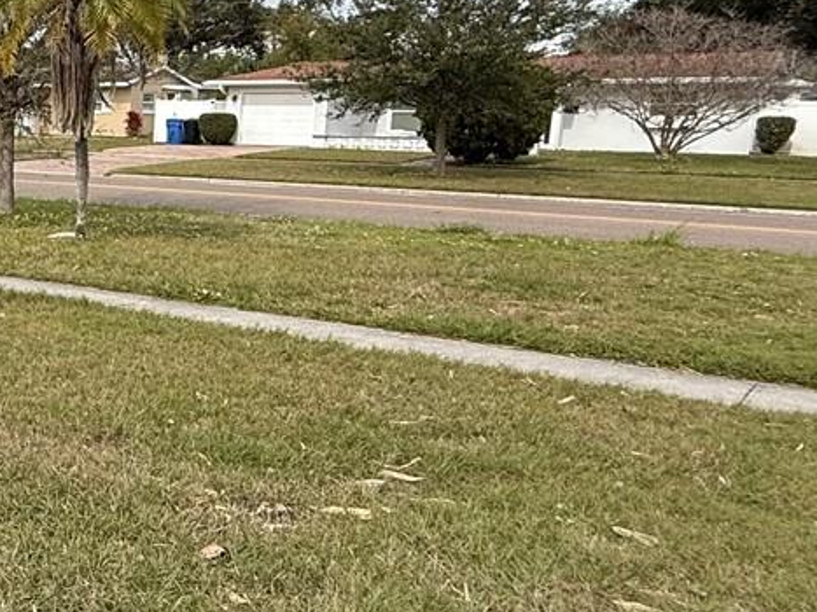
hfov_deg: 30.6
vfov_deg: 30.2
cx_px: -261
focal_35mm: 48
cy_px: 269
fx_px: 1133
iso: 50
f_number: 2.2
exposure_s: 1/1901
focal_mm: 2.22
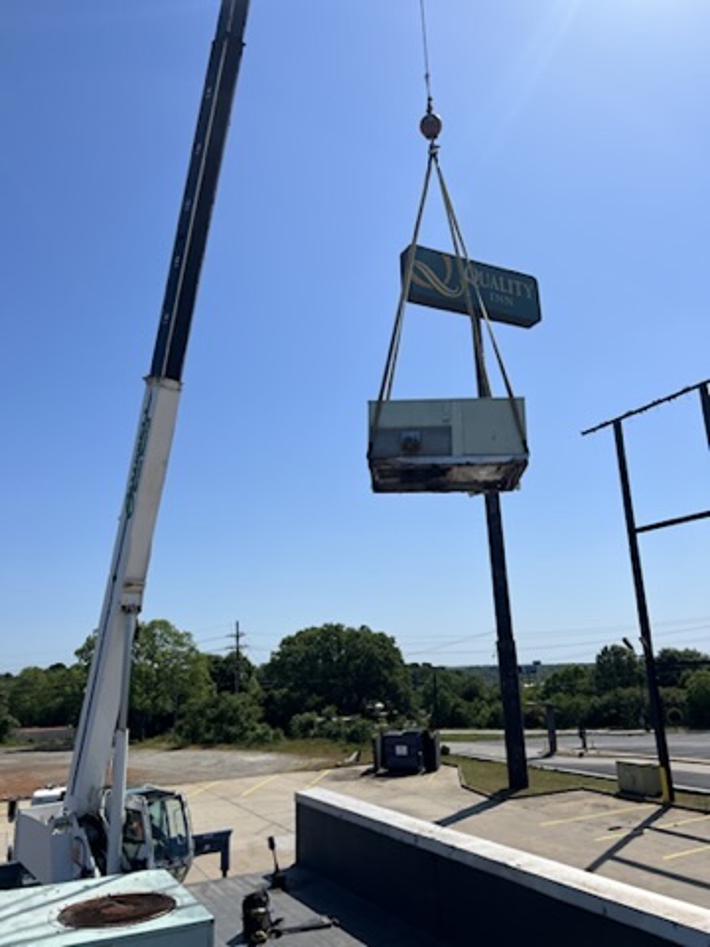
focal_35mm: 26
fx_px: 711
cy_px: 474
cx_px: 355
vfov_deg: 67.3
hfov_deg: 53.1
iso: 50
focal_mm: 5.7
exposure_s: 1/8696
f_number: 1.5
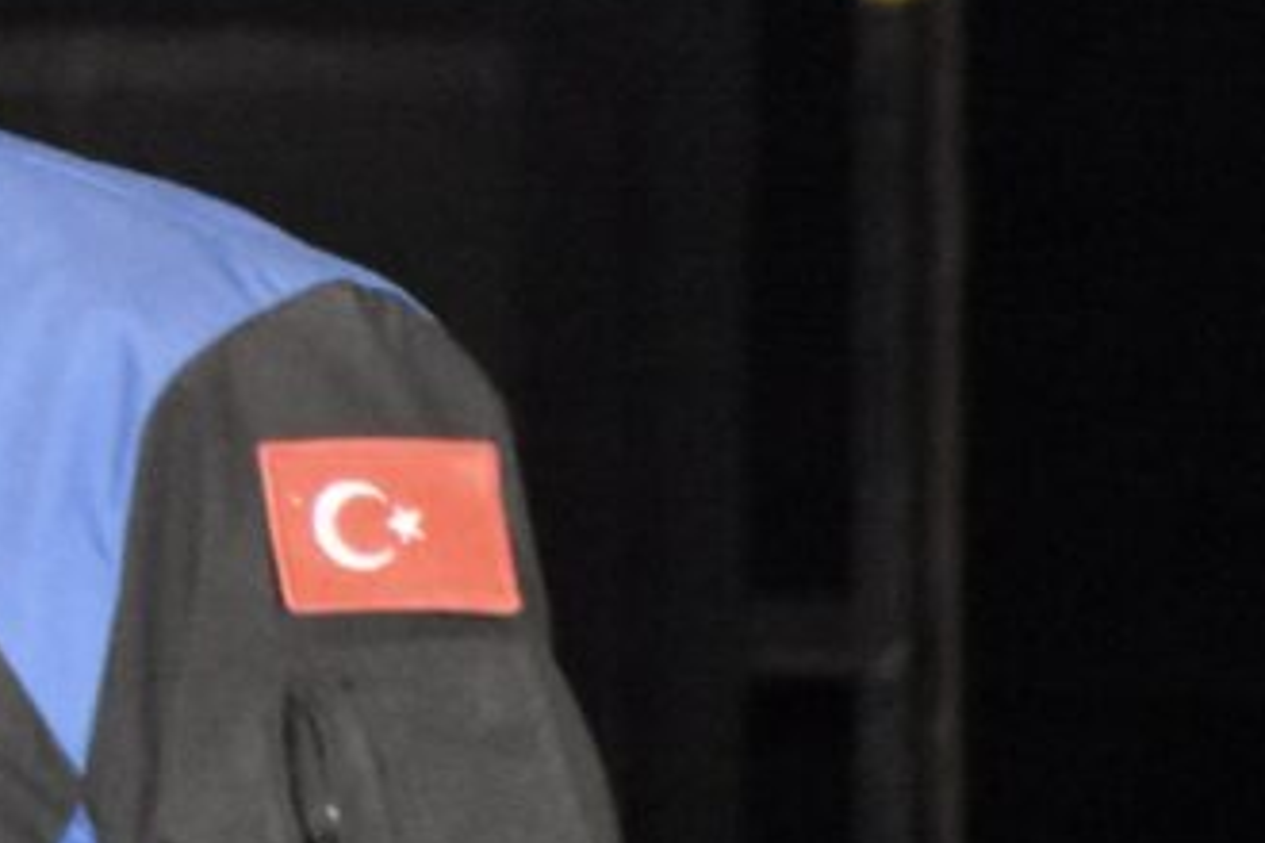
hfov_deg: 2.5
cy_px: 171
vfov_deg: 1.7
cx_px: -640
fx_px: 28601
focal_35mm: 814
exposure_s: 1/60
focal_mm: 140
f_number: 5.6
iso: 6400
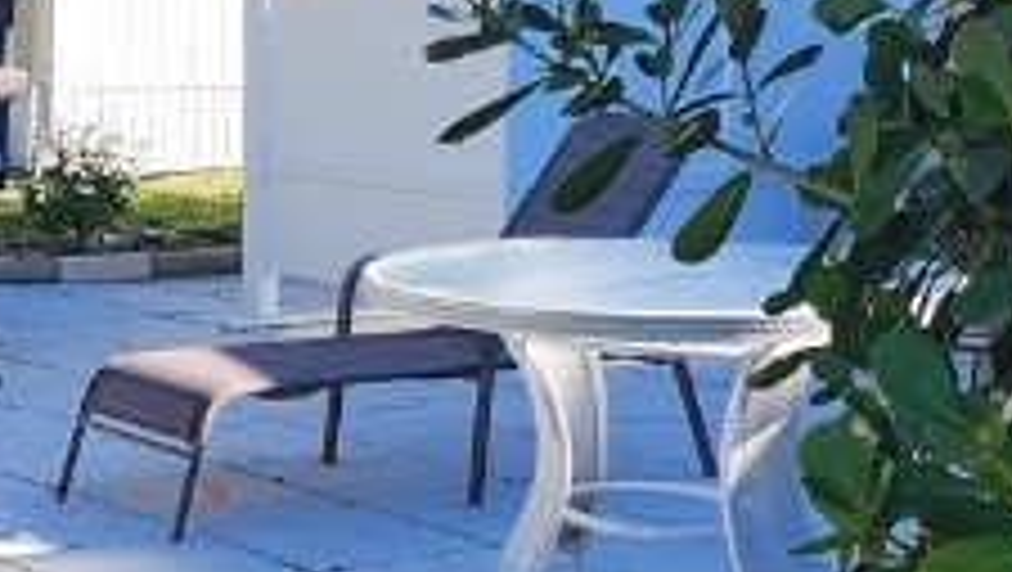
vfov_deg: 10.7
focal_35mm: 114
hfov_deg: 18.7
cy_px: 225
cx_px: 283
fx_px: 3062
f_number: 1.8
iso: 12
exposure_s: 1/444
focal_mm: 6.4
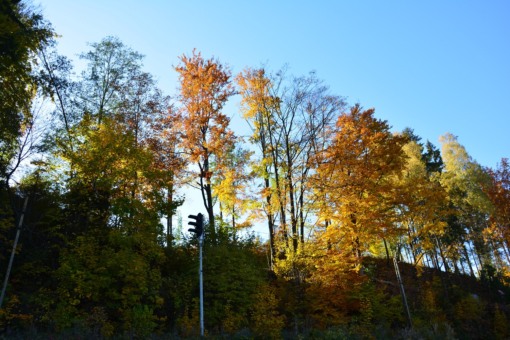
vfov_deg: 47.9
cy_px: 170
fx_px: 382
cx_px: 255
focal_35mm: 27
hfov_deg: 67.4
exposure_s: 1/160
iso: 200
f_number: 6.3
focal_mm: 18
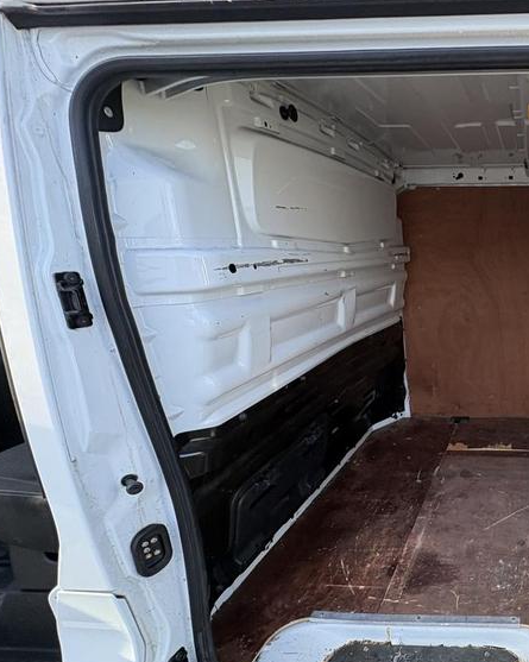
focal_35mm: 22
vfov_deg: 74.9
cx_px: 517
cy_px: 357
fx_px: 431
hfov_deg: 51.8
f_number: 2.2
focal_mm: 2.22
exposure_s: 1/112
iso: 125
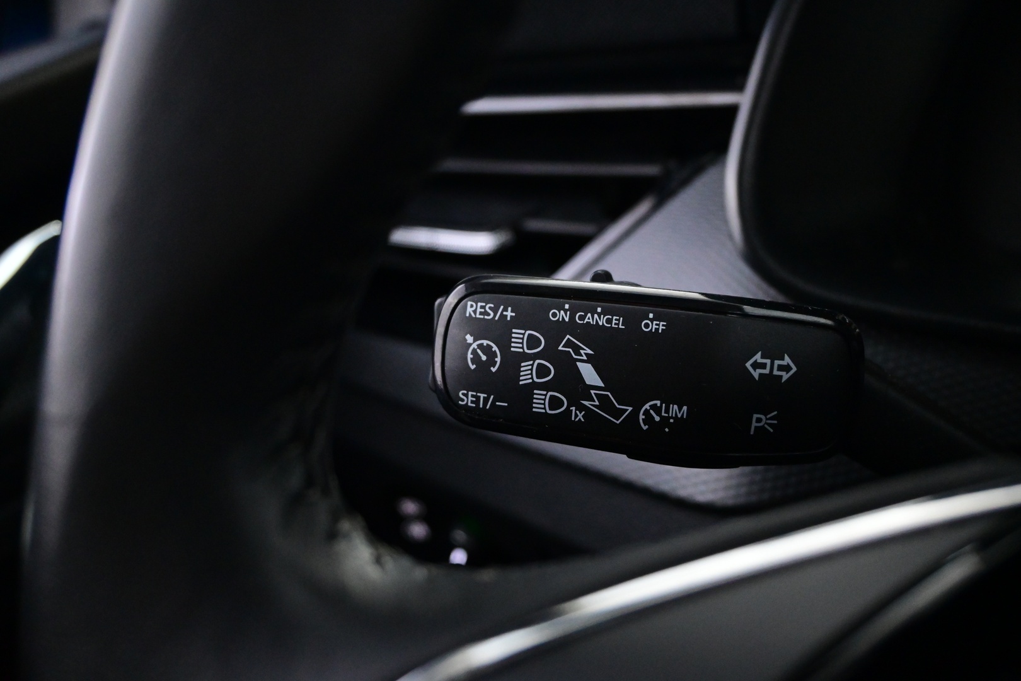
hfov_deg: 51.3
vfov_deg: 35.5
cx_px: 510
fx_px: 1063
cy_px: 340
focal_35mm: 38
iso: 4500
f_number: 4.2
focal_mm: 25
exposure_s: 1/40
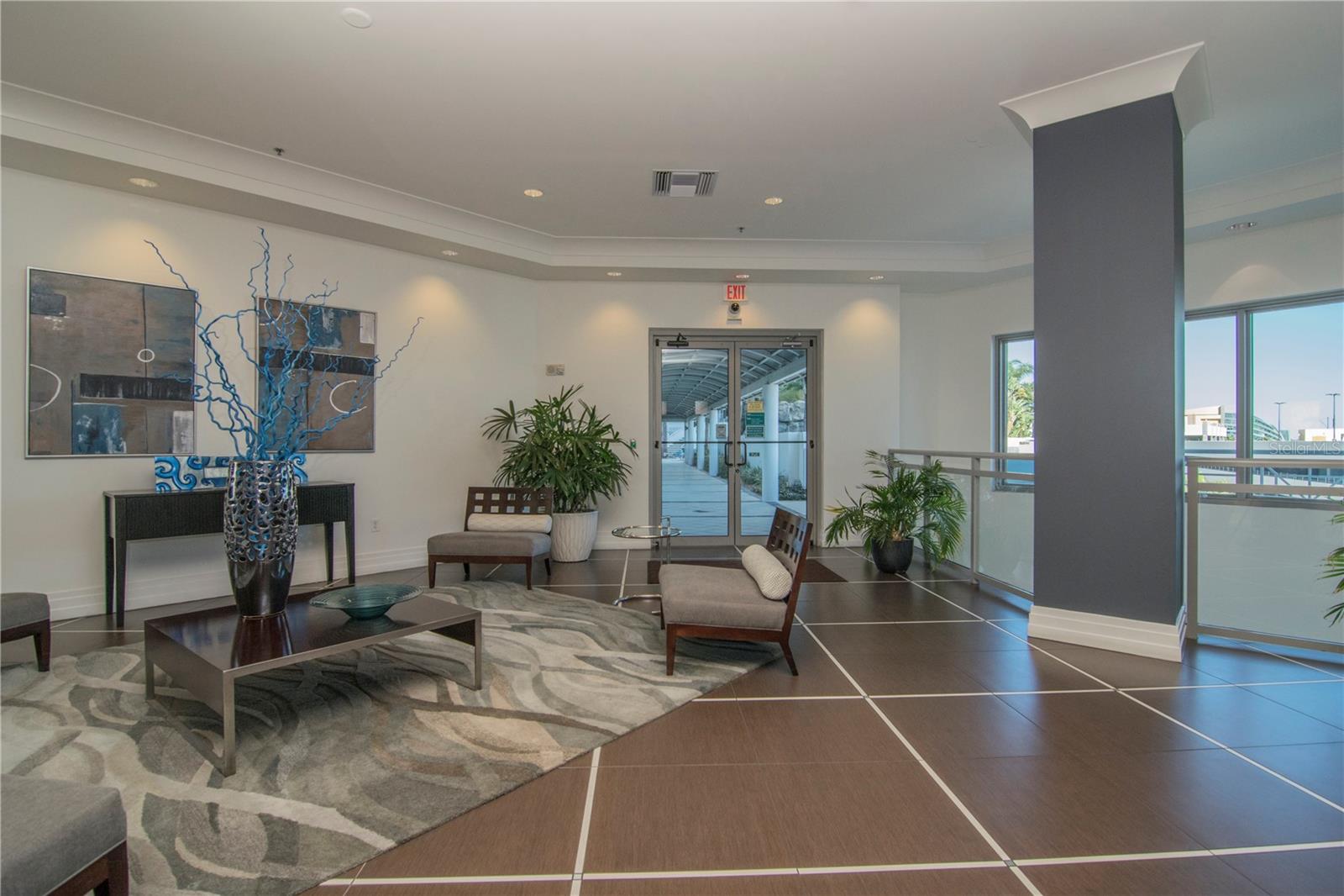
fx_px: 616
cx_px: 672
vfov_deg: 72.0
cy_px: 448
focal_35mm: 16
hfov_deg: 95.0
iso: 500
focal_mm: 11
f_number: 7.1
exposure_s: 1/200
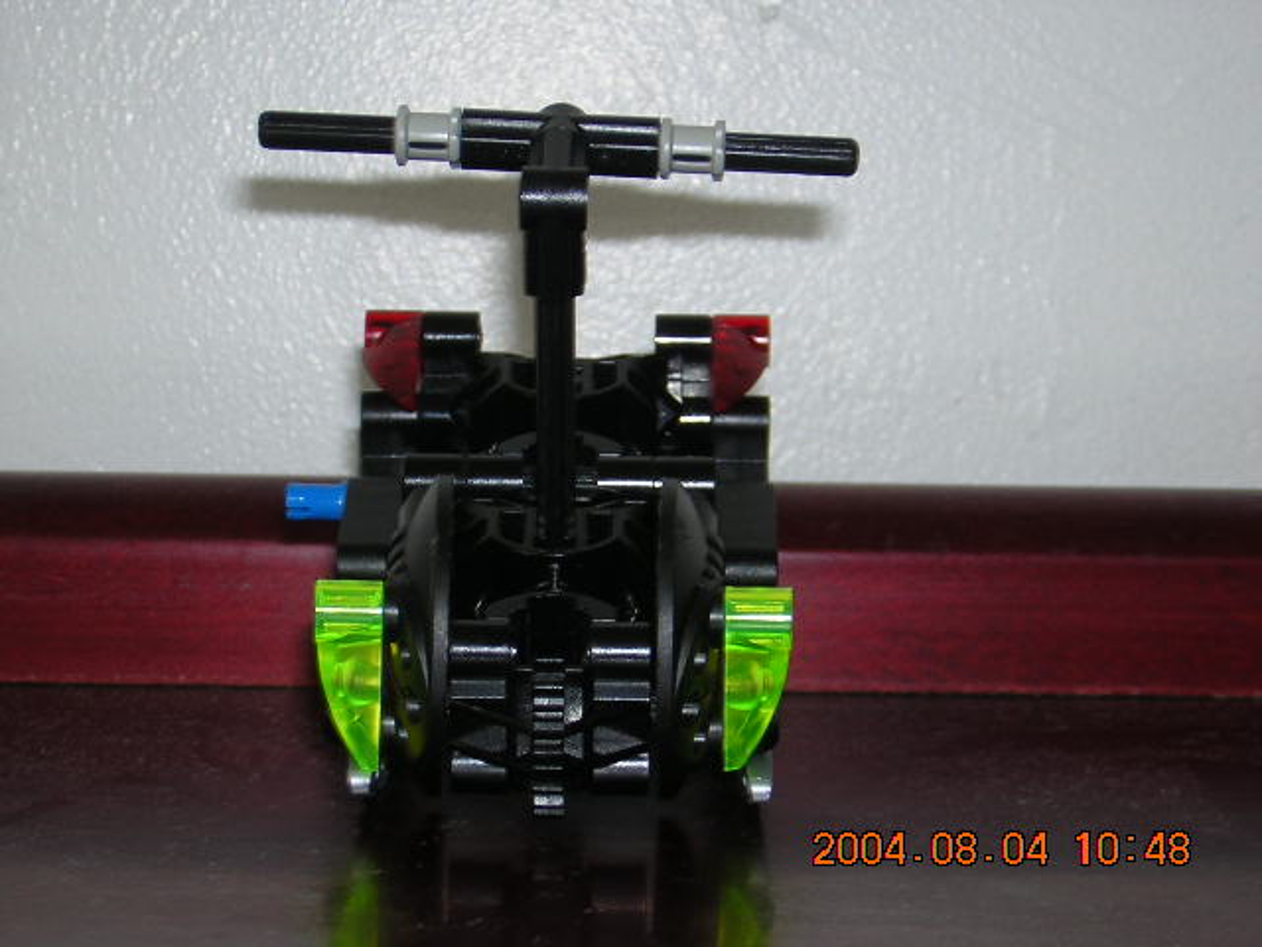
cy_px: 474
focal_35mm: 100
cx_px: 631
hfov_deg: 19.6
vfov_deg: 14.8
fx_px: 3646
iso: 100
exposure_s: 1/60.1
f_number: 4.5
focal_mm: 13.1
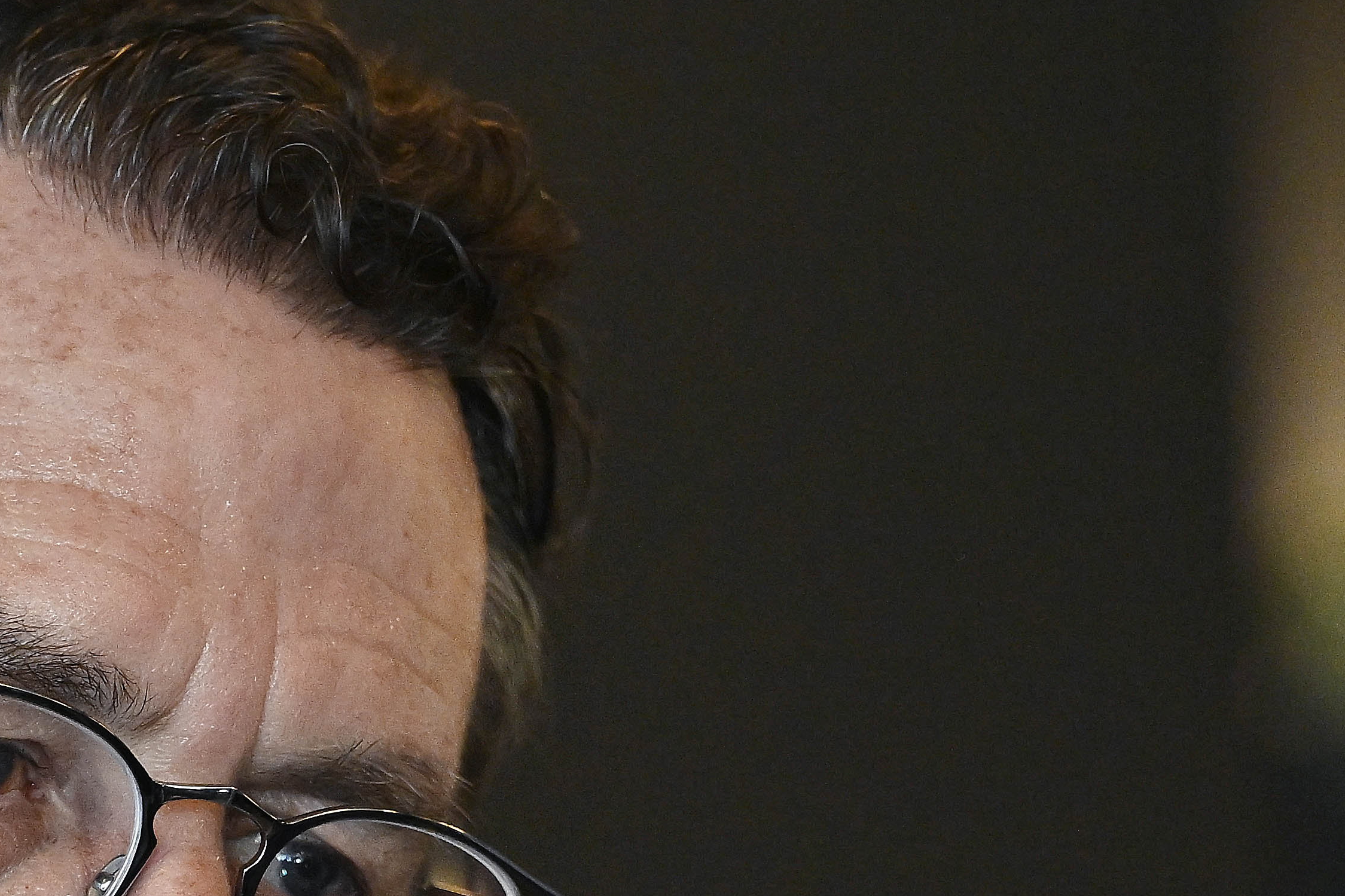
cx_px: 438
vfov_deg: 2.7
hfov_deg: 4.0
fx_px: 19201
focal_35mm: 514
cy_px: 1447
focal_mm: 140
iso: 3600
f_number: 2.8
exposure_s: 1/320
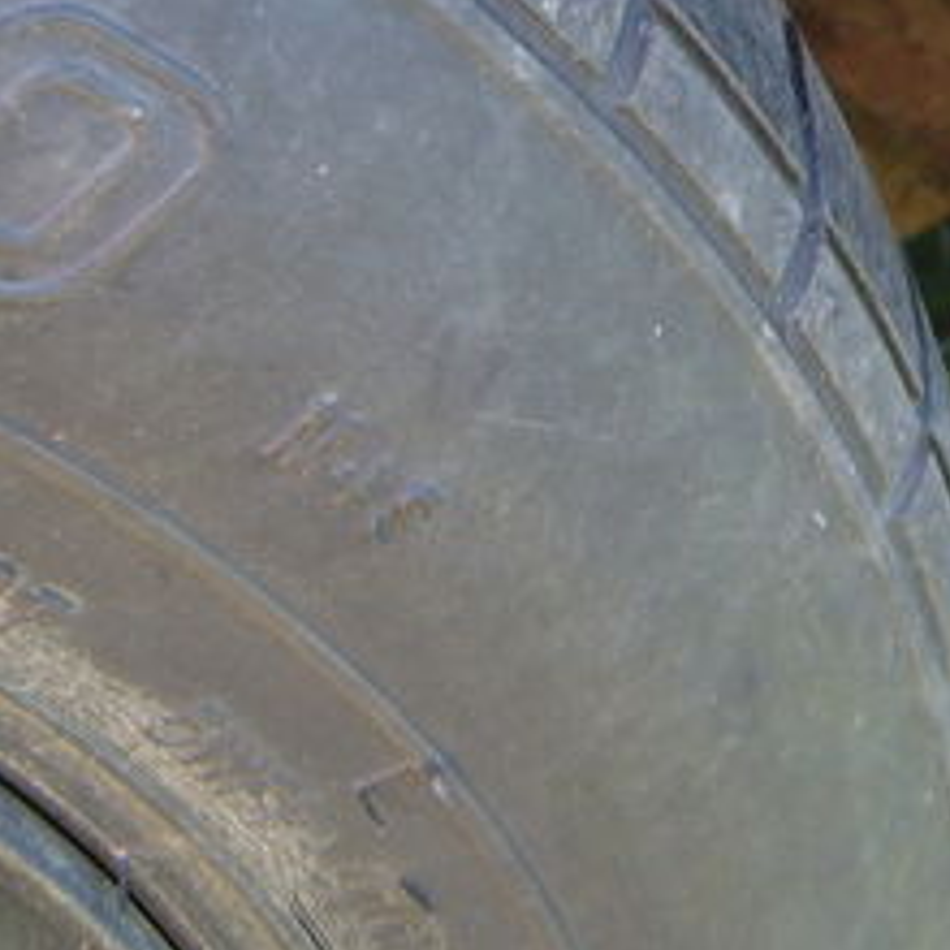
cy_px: 130
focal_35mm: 95
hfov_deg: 18.1
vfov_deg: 18.1
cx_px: 820
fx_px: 2950
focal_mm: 6.2
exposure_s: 1/45
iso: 63
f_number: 2.9
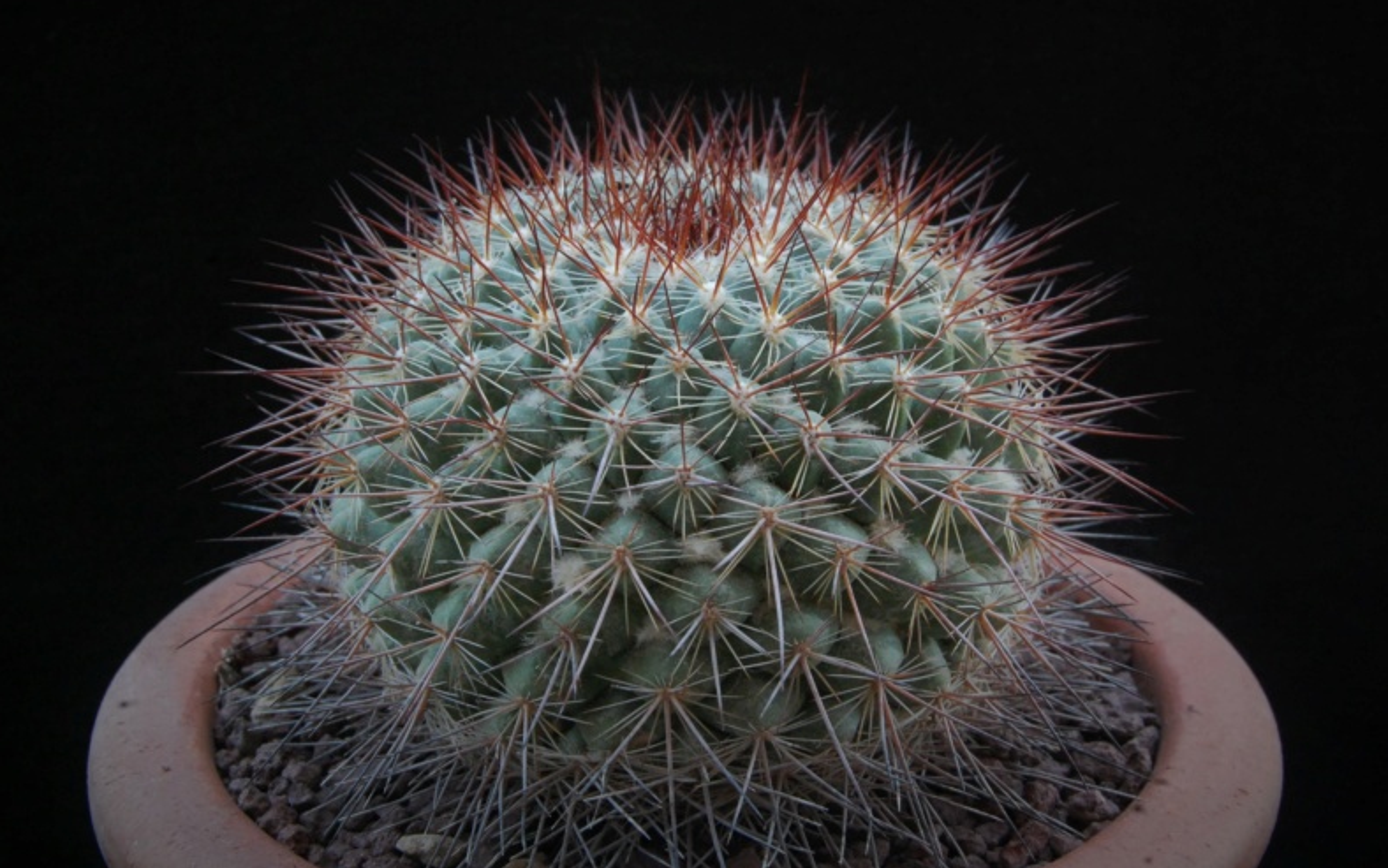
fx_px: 2346
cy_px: 421
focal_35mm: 62
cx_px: 689
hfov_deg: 33.0
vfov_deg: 21.0
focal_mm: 40
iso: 1600
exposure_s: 1/25
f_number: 18
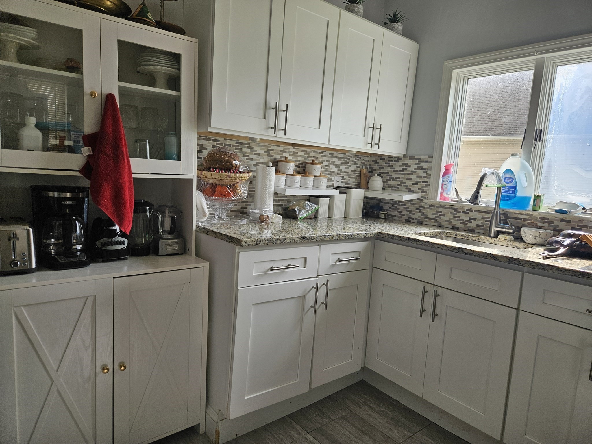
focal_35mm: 23
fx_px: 393
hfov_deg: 73.9
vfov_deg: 58.9
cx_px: 296
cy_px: 222
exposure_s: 1/359
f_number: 1.8
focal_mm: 5.4
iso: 64
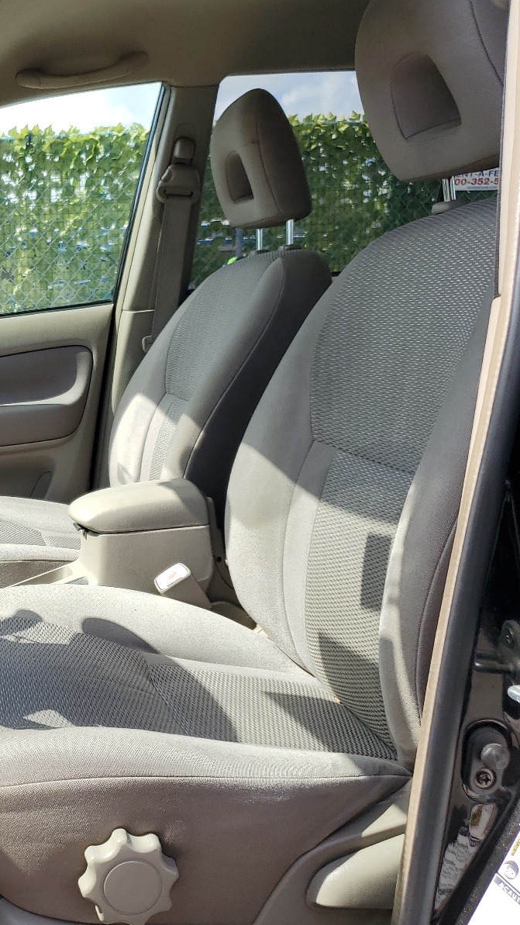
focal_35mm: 38
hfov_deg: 29.0
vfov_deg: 52.8
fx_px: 932
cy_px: 463
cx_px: -13
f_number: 1.5
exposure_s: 1/1250
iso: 50
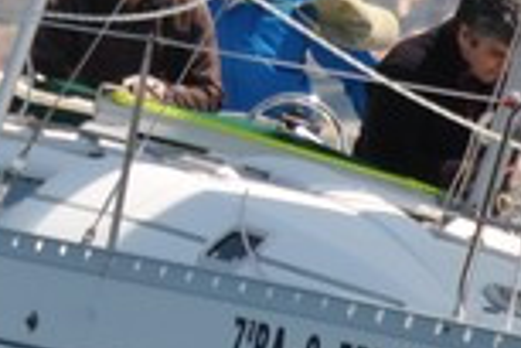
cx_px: 167
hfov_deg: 1.2
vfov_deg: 0.8
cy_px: -85
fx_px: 24152
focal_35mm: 1669
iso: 200
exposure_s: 1/800
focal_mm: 190
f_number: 5.6
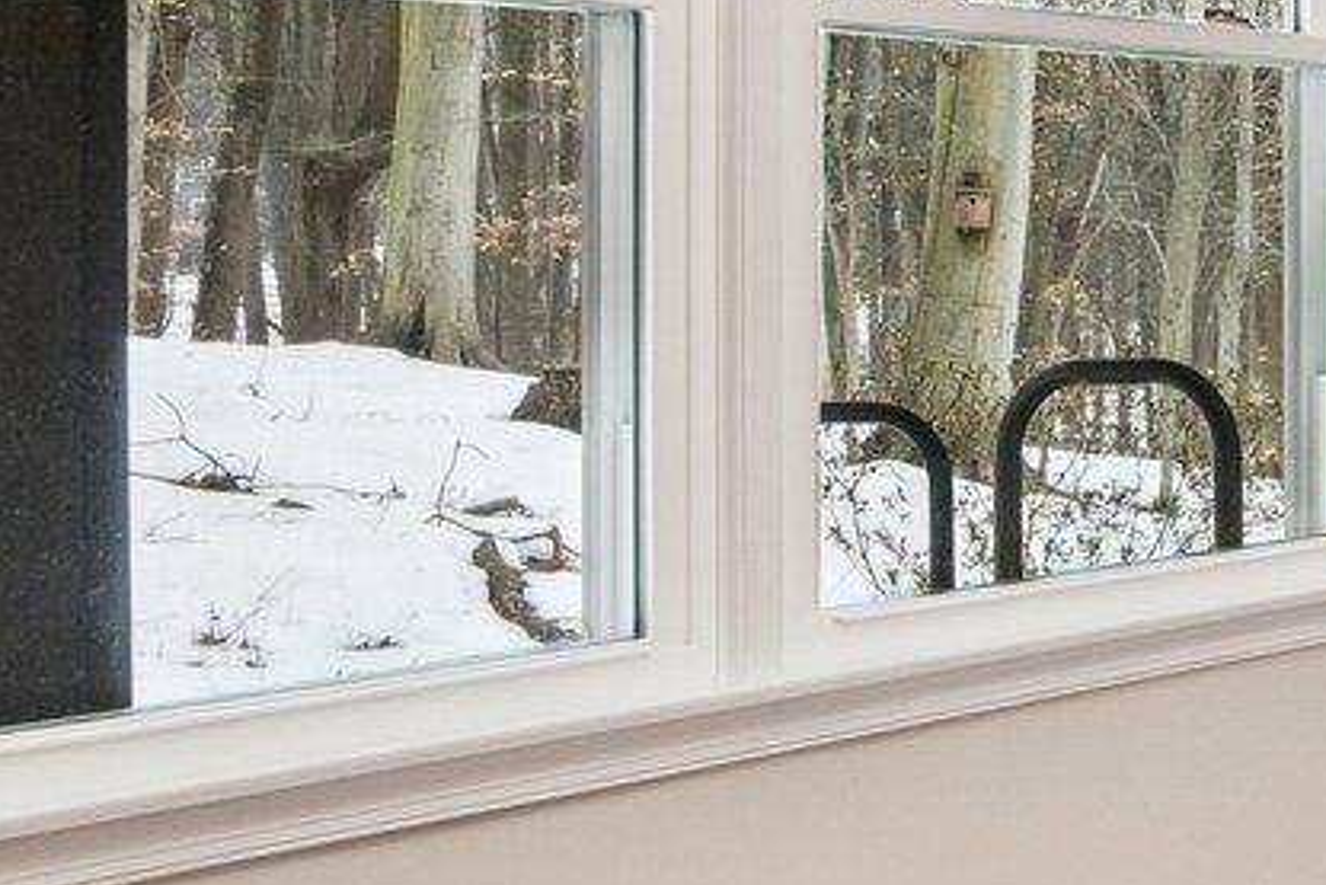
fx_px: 2911
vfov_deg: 17.2
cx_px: 2754
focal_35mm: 79
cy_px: 222
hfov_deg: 17.3
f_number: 8
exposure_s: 1/15
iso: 400
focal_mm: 16
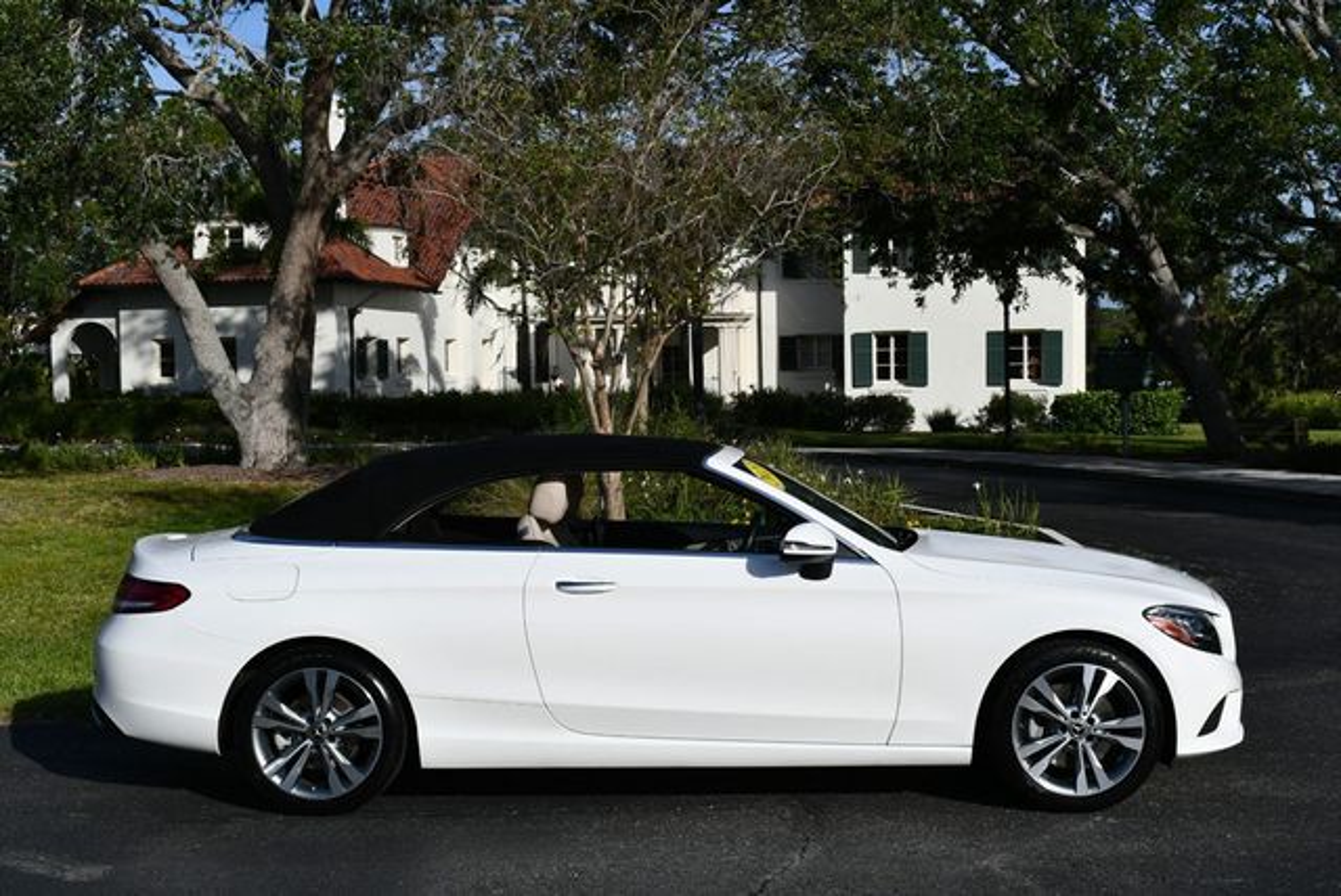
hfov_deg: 39.6
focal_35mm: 50
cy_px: 448
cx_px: 670
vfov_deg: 27.0
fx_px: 1864
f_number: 10
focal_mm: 25
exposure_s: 1/400
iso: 100
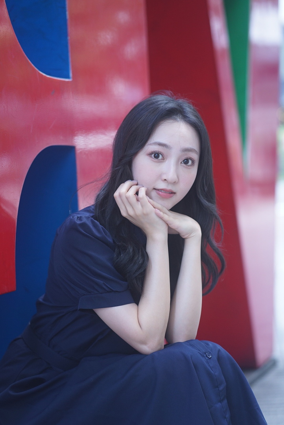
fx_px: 1004
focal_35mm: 85
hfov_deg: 16.1
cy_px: 212
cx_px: 142
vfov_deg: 23.9
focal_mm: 85
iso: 640
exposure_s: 1/100
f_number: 2.8
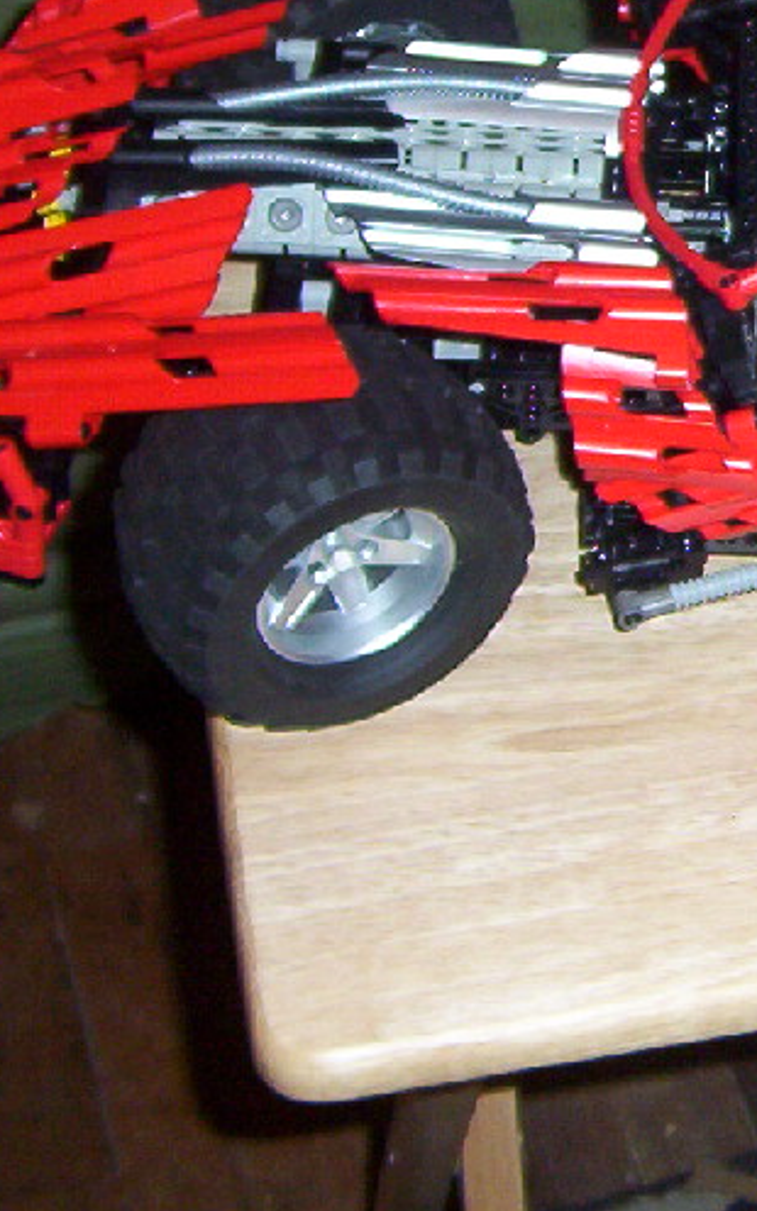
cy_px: 134
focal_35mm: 91
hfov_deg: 13.3
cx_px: 1253
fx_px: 3004
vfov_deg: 22.3
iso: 140
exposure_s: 1/30
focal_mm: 5.54
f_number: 2.76
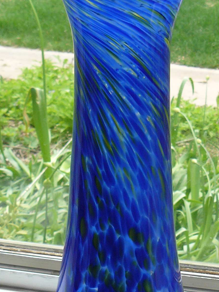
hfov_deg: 14.6
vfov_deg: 19.4
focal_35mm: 101
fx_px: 852
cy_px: 162
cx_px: 138
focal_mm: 6.4
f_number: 3.6
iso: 100
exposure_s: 1/100
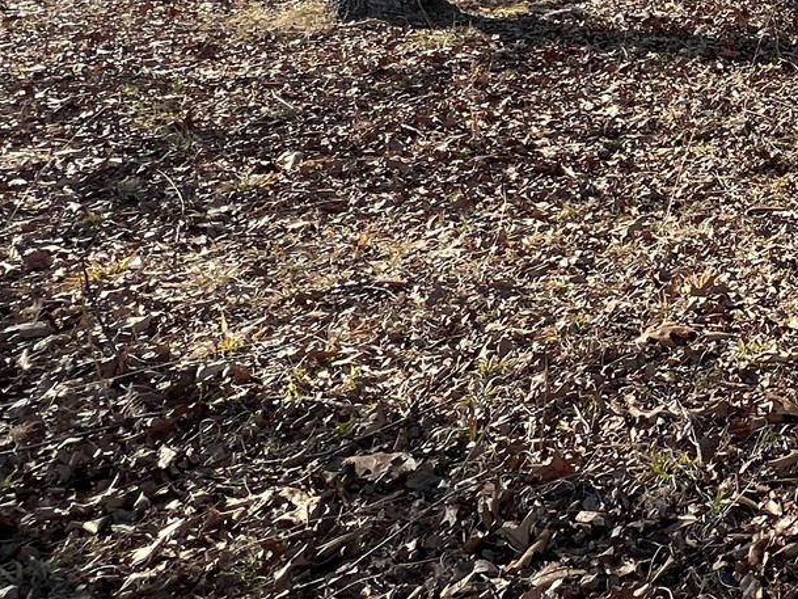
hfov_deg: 32.0
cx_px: 1088
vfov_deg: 32.3
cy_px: -3
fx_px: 945
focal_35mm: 41
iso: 32
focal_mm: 1.57
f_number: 1.8
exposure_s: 1/438
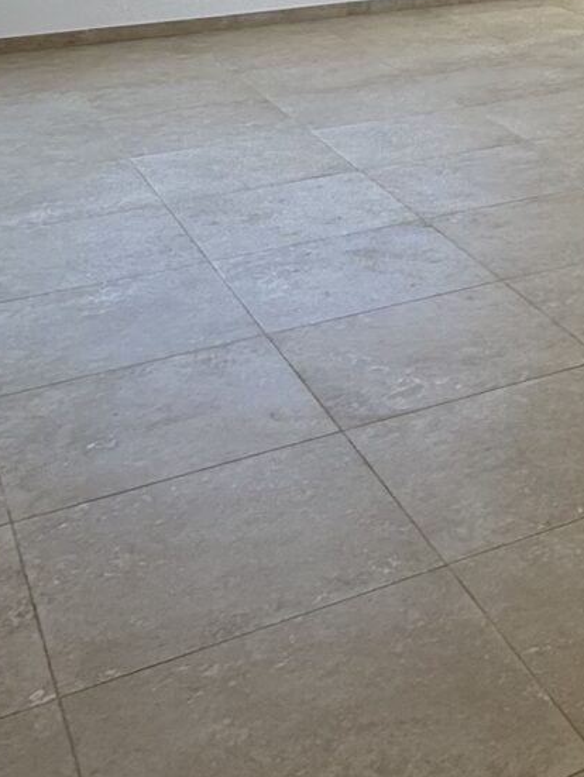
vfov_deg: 27.2
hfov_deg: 19.9
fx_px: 1460
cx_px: 842
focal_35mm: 65
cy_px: -90
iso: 40
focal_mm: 2.22
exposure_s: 1/177
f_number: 2.2
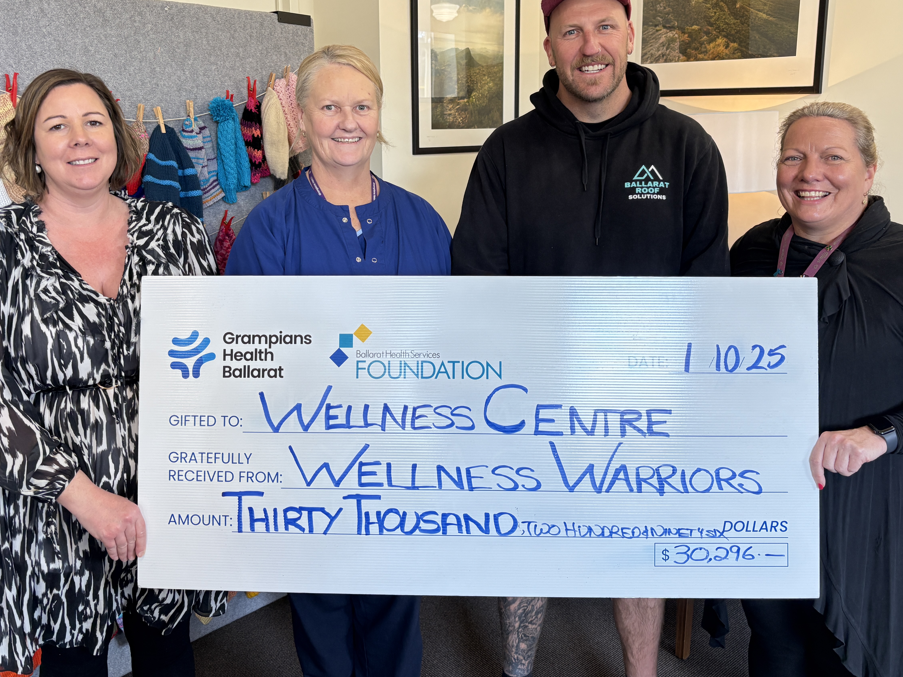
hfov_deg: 55.4
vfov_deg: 42.7
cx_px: 447
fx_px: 861
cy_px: 272
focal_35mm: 33
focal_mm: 5.96
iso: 200
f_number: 1.6
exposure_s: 1/50
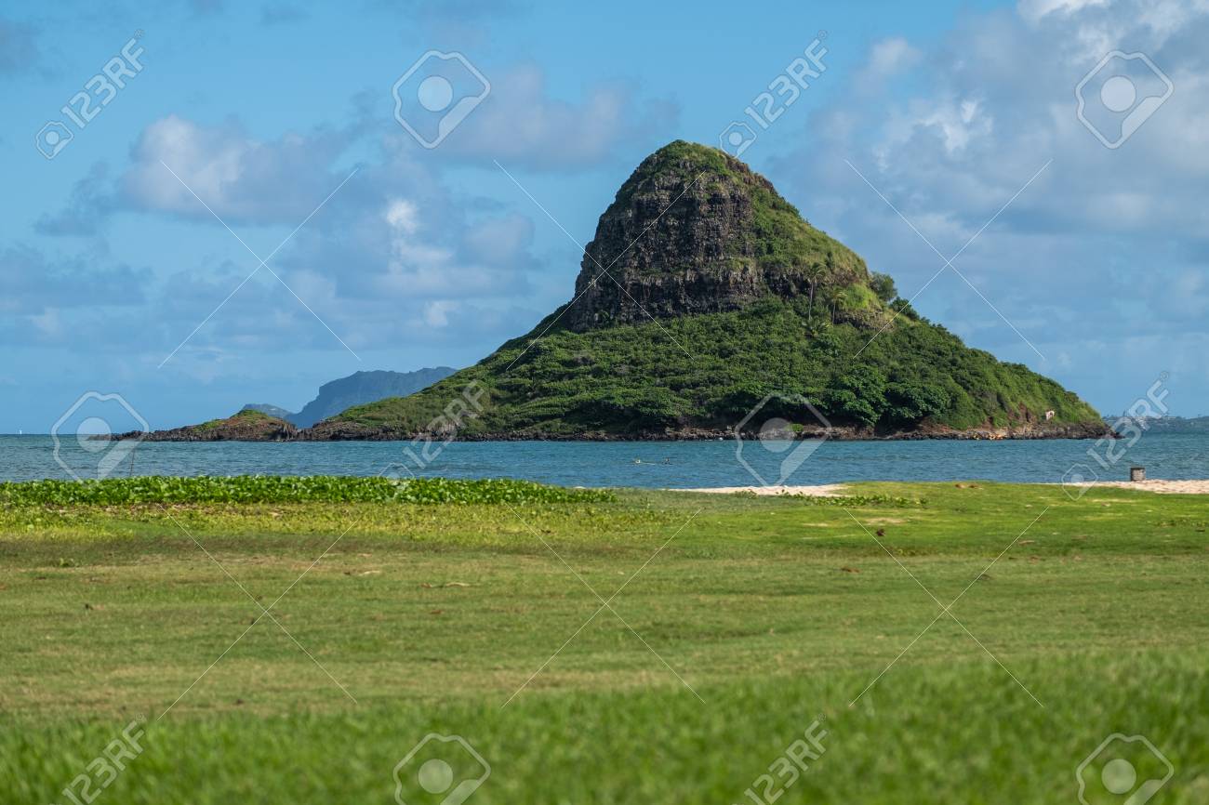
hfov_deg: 17.5
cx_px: 604
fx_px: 3928
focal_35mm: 117
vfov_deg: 11.7
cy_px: 402
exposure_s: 1/2000
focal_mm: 77.9
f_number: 3.8
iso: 250
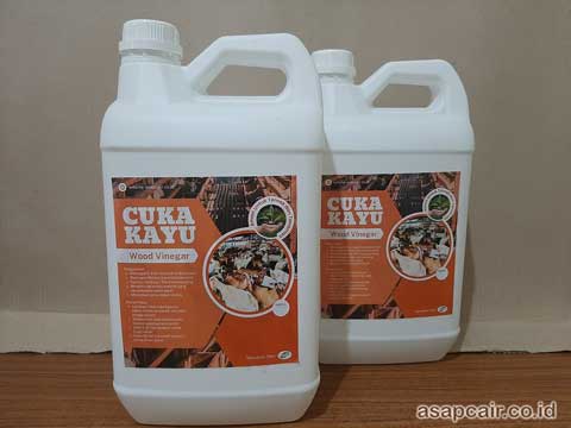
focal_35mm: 27
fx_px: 445
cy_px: 214
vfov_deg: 51.4
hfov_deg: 65.3
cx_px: 286
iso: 320
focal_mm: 3.93
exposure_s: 1/25
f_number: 1.7
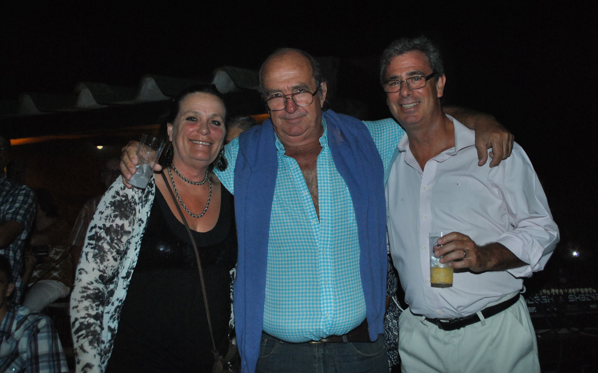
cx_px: 300
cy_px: 180
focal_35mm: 34
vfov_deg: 37.3
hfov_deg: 56.7
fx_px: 554
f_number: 5.6
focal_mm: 22
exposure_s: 1/80
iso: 800
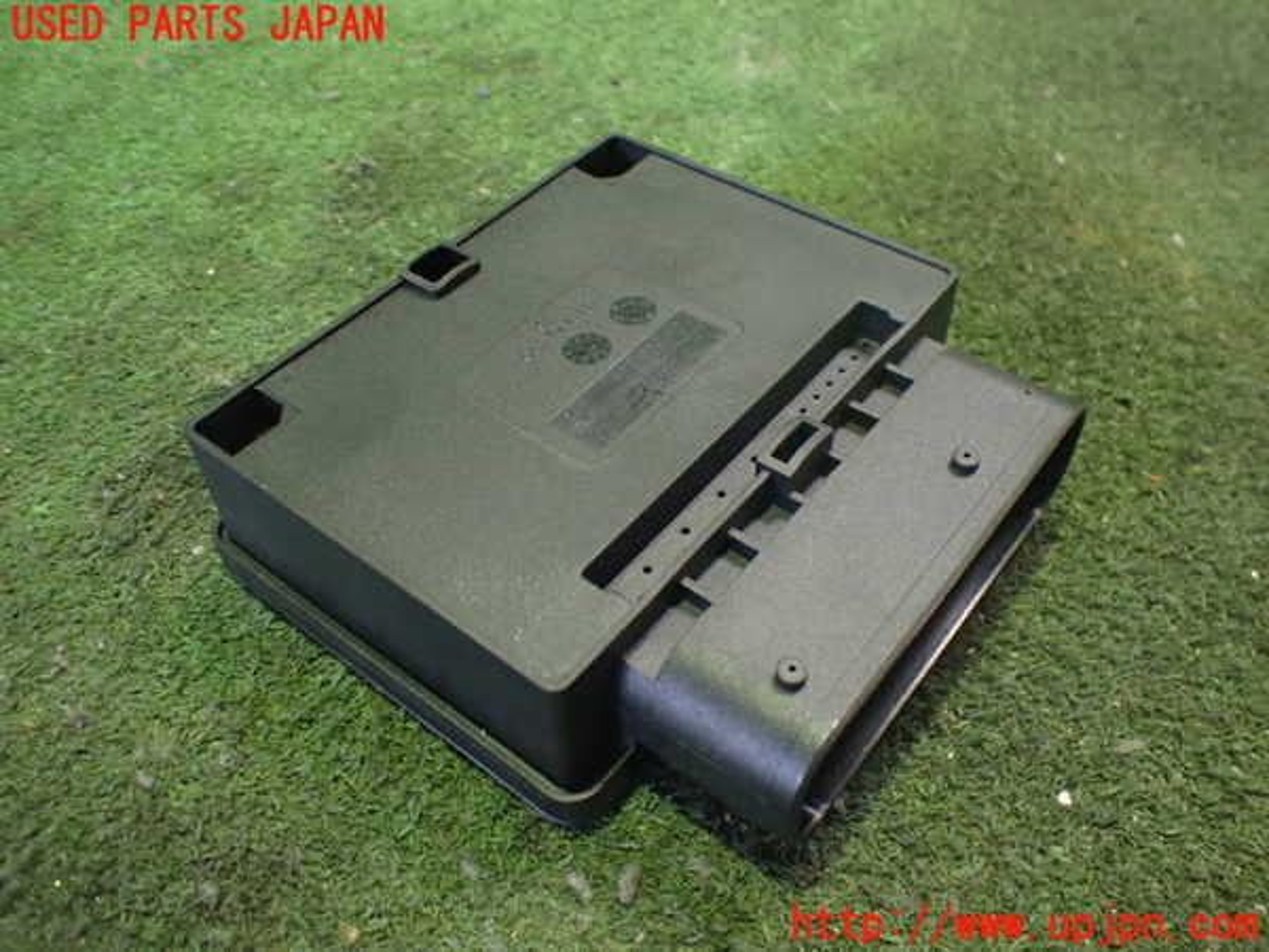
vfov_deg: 46.8
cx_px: 634
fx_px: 1100
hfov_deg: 60.0
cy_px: 476
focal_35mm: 30
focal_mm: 5.4
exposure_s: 1/30
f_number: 2.3
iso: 1000
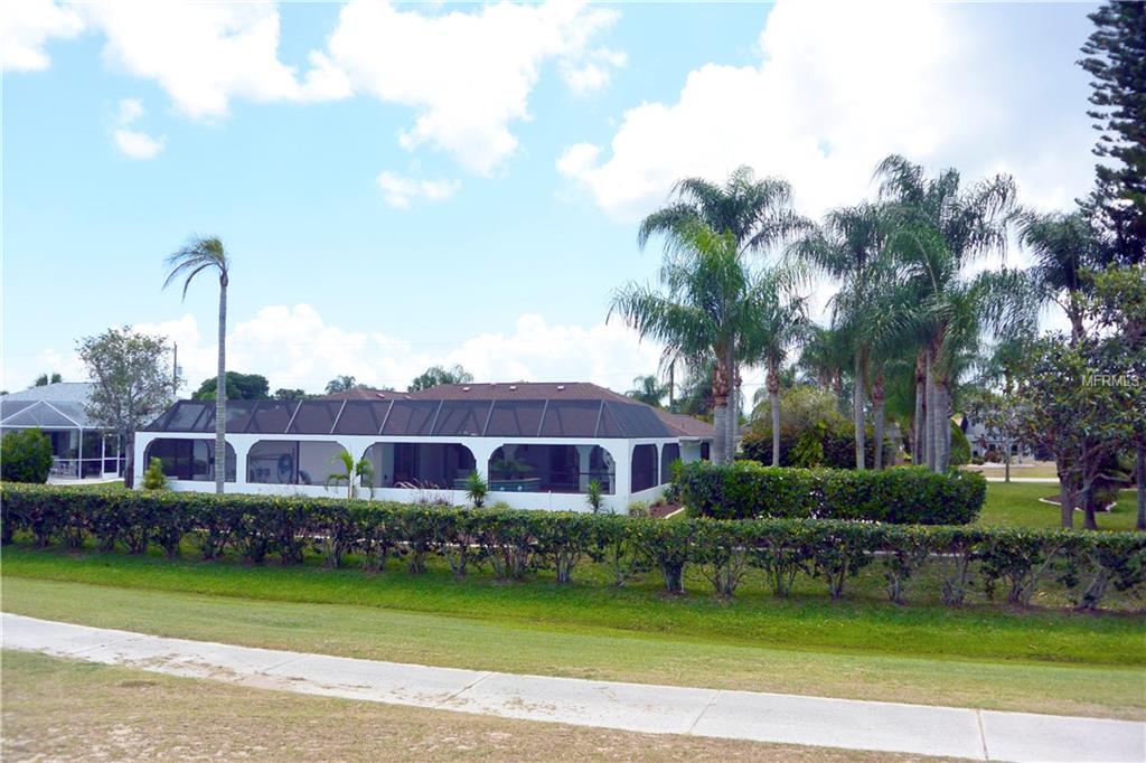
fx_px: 859
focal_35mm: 27
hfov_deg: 67.4
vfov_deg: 47.9
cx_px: 573
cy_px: 382
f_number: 5
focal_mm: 10
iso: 160
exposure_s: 1/1000
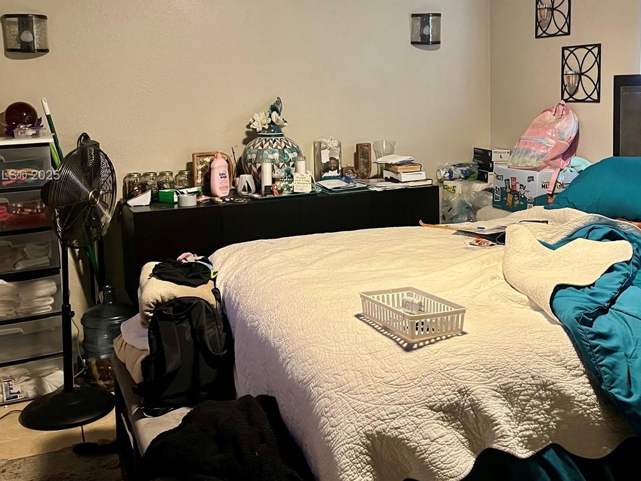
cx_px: 356
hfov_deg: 46.7
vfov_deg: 35.7
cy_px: 176
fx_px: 741
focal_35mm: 40
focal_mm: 5.1
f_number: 1.6
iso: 250
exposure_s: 1/60
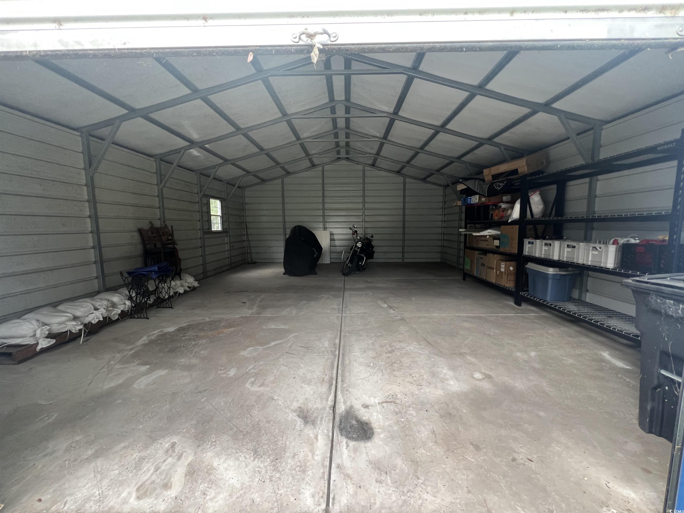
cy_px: 256
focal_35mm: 13
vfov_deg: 89.9
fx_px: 257
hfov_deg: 106.2
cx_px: 342
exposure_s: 1/99
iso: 200
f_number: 1.8
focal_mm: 1.57
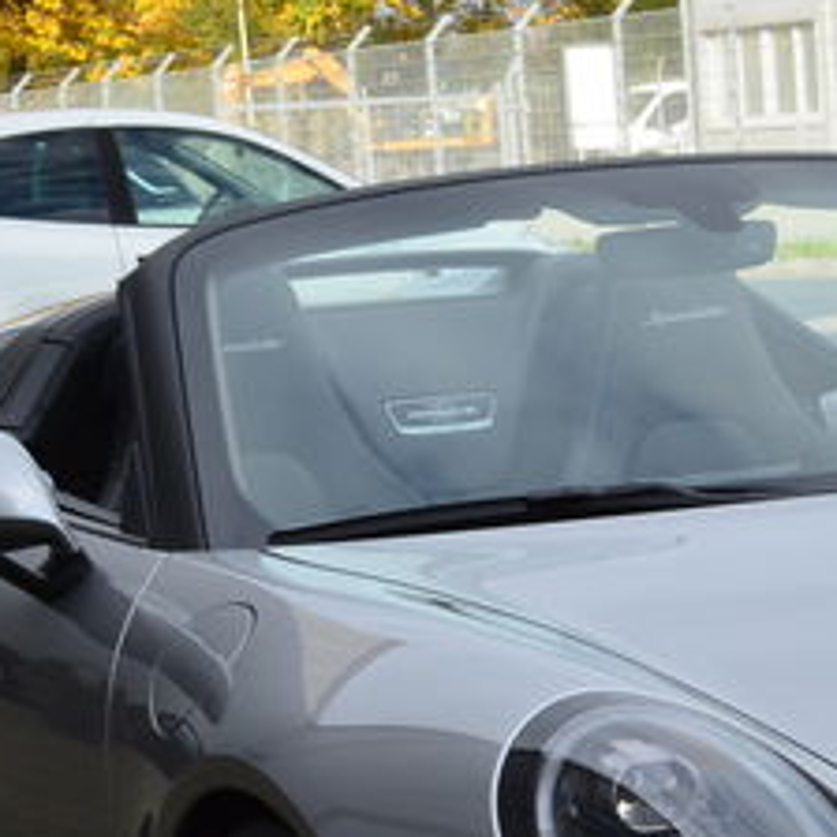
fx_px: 3584
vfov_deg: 13.1
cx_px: 975
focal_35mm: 131
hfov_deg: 13.0
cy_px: 912
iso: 400
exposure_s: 1/200
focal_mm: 30
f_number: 10
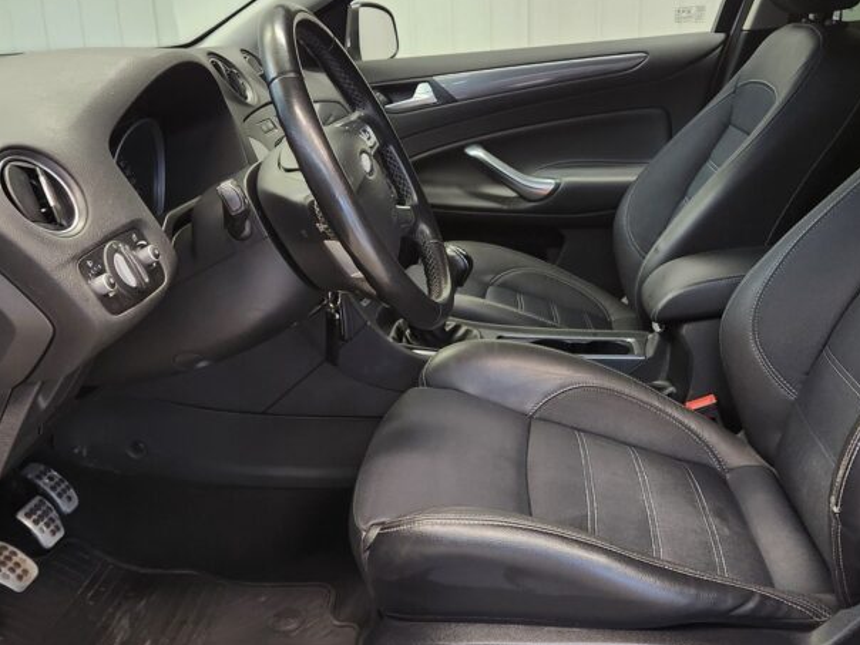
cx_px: 467
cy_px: 332
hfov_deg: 47.8
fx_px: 969
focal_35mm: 39
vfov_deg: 36.8
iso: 250
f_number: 1.8
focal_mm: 5.4
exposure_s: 1/100
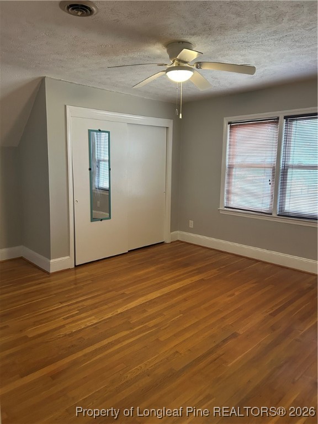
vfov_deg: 67.3
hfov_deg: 53.1
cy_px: 212
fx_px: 318
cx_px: 159
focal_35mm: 26
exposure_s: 1/60
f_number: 1.5
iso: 400
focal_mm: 5.7
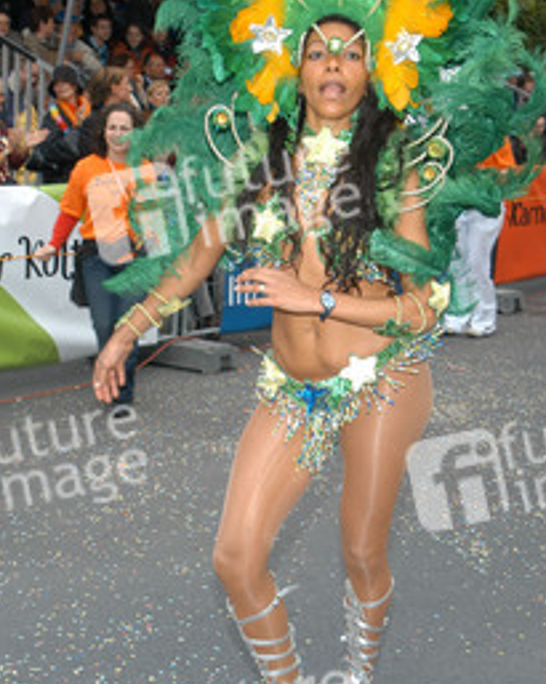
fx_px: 1553
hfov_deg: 19.9
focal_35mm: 77
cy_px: 335
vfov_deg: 24.9
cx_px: 301
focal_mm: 35
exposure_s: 1/160
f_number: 9
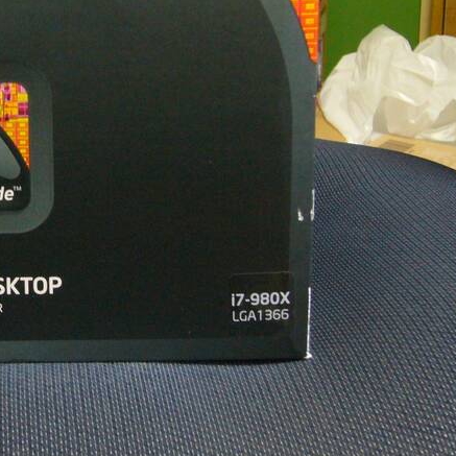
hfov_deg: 20.6
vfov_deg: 21.1
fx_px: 1222
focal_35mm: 82
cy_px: 150
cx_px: 32
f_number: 3.2
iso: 200
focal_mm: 7.5
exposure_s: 1/8
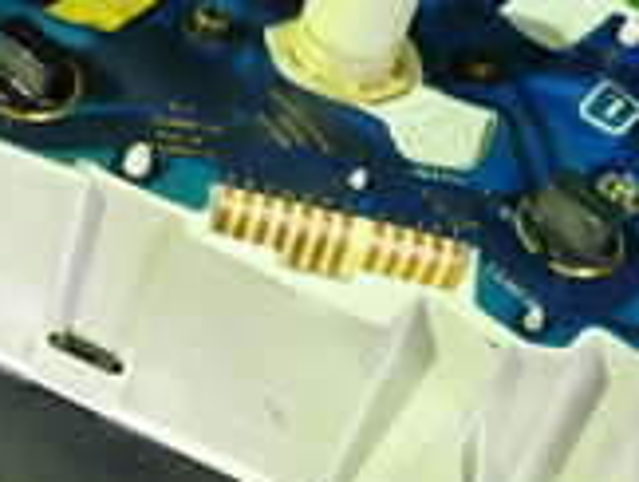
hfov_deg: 17.5
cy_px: 4
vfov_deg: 13.2
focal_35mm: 111
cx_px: 91
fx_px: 2052
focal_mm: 5.4
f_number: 2.3
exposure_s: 1/25
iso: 800
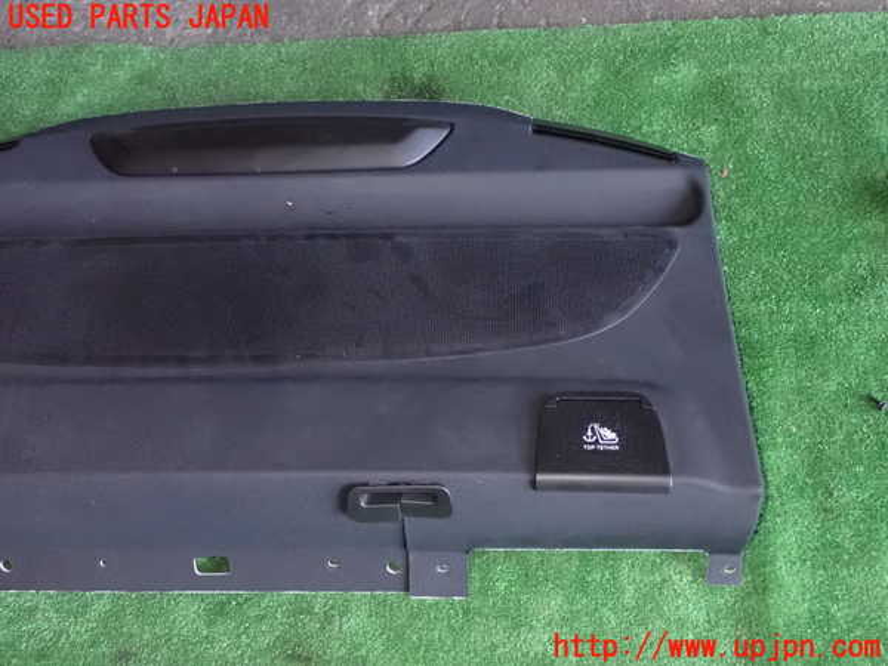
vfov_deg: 37.7
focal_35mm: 38
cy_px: 333
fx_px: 975
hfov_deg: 49.0
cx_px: 444
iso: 1600
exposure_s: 1/40
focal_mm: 6.83
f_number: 10
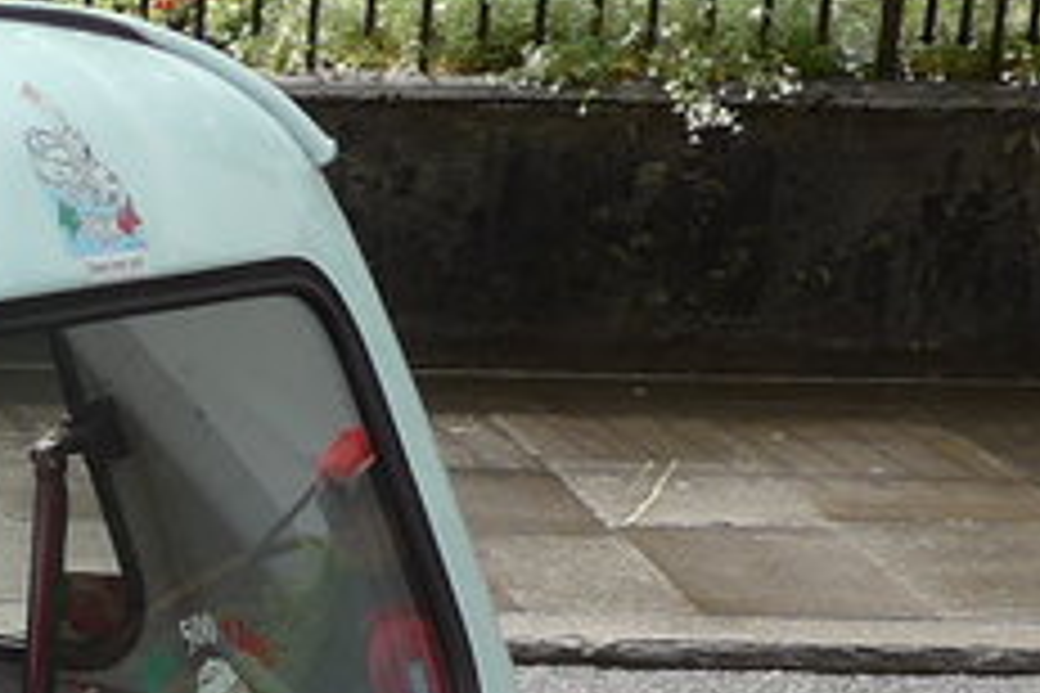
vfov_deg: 8.6
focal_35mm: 157
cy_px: 990
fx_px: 4535
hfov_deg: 11.5
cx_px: -1184
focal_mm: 6
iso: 80
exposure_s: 1/800
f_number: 2.8
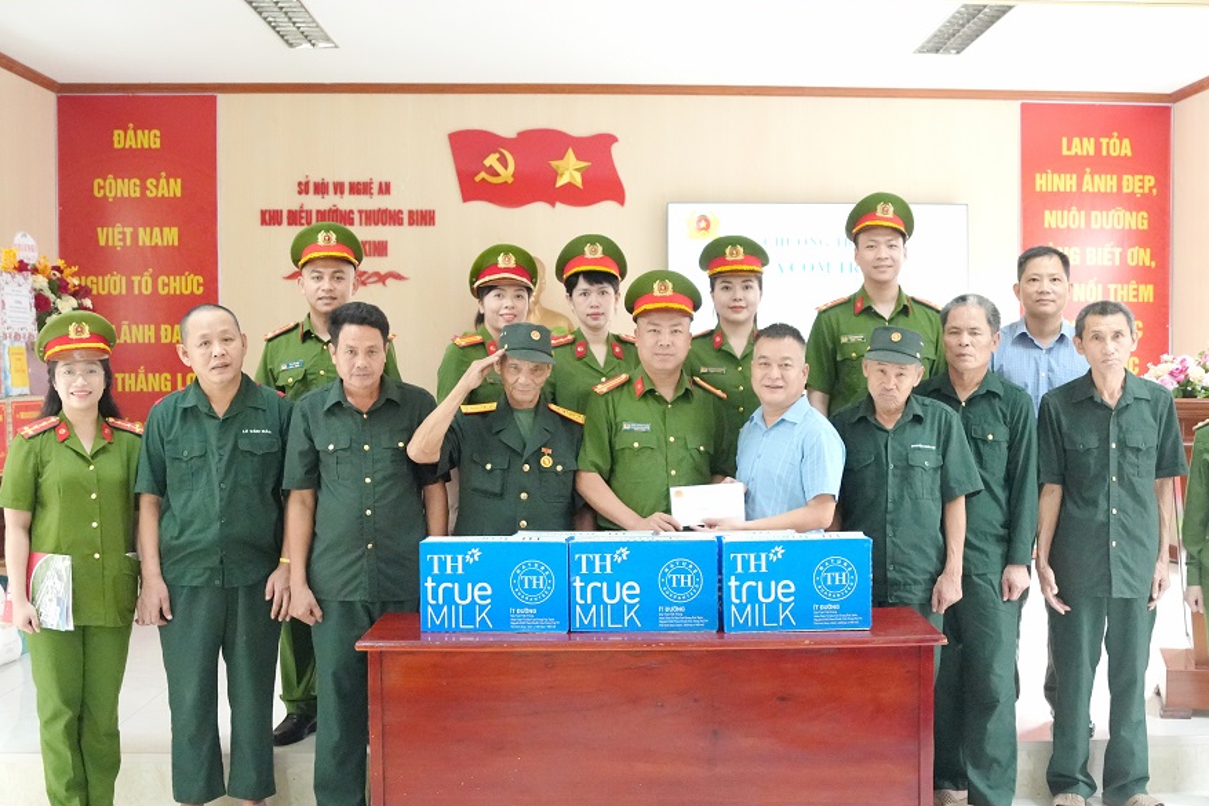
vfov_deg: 31.9
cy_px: 438
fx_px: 1411
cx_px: 678
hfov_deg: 46.3
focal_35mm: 42
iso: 8000
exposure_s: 1/400
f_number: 3.5
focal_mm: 24
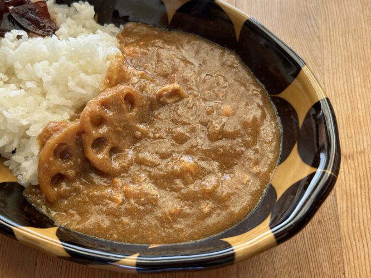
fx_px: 429
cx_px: 110
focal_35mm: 40
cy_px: 125
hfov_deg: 45.7
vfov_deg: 35.9
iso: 40
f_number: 1.5
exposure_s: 1/121
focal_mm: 5.7
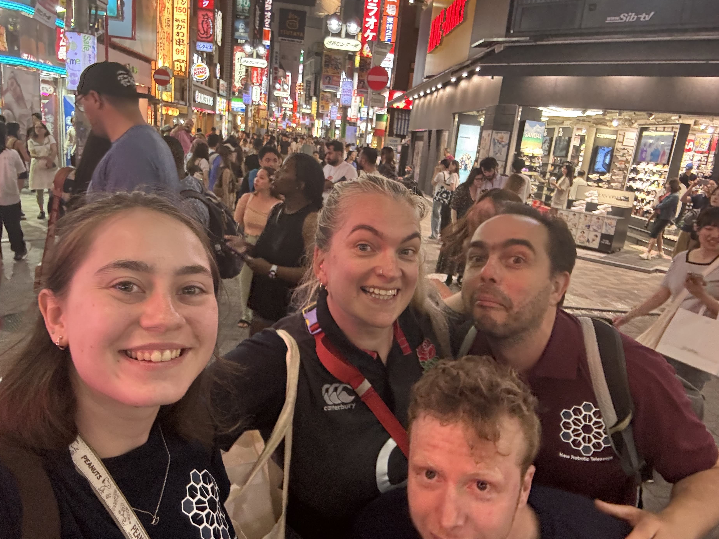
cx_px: 363
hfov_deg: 69.4
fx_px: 519
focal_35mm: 25
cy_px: 272
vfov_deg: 54.9
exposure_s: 1/33
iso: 250
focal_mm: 2.69
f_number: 1.9
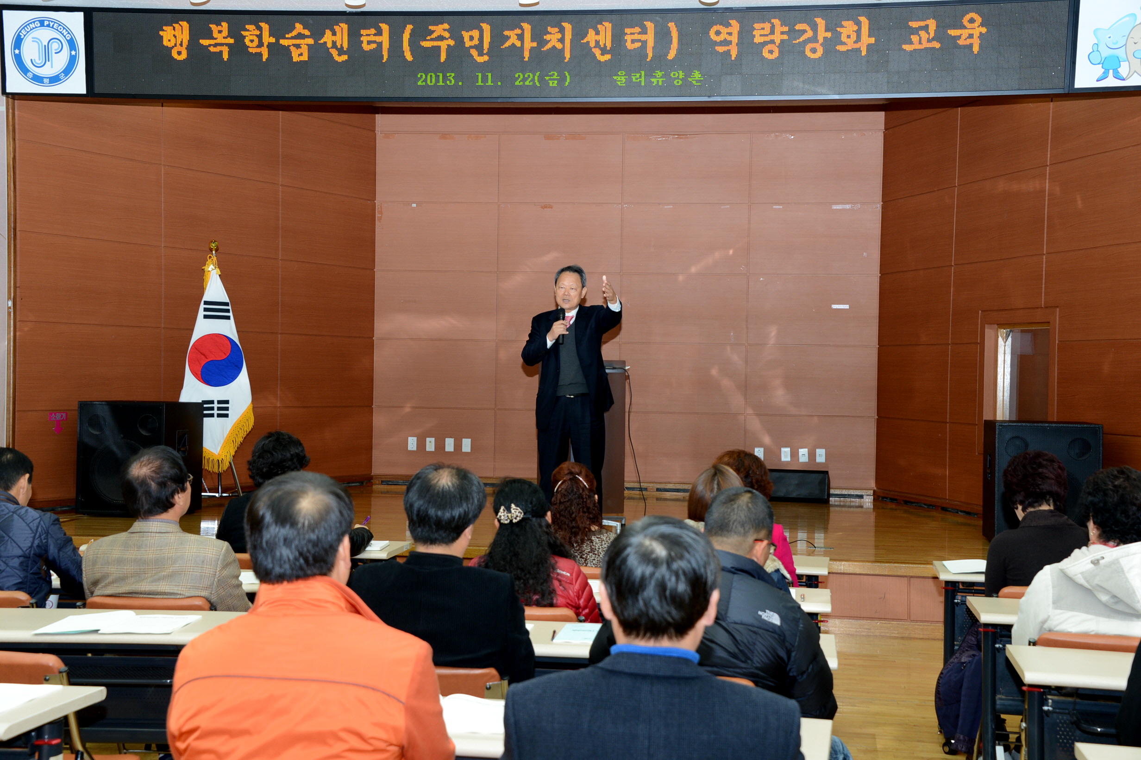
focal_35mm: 55
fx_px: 1742
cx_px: 570
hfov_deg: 36.3
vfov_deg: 24.6
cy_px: 380
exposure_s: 1/60
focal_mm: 55
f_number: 7.1
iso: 800
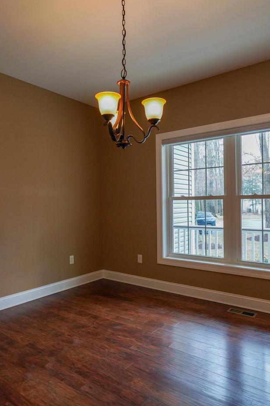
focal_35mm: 25
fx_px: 281
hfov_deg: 51.1
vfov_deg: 71.5
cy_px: 202
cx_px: 119
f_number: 4
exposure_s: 1/160
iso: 1250
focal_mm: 16
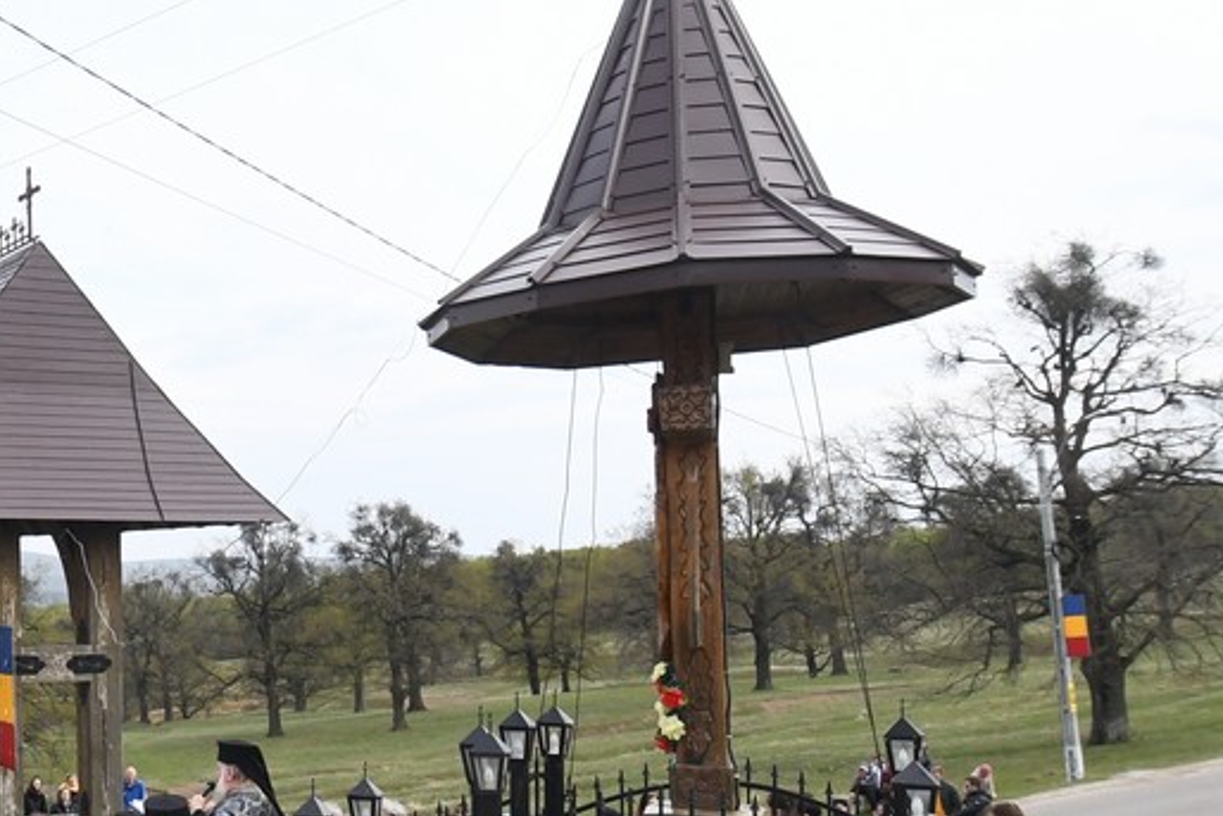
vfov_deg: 36.5
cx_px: -121
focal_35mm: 35
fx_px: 1189
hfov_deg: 42.7
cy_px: 664
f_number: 5.6
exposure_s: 1/1250
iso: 800
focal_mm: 10
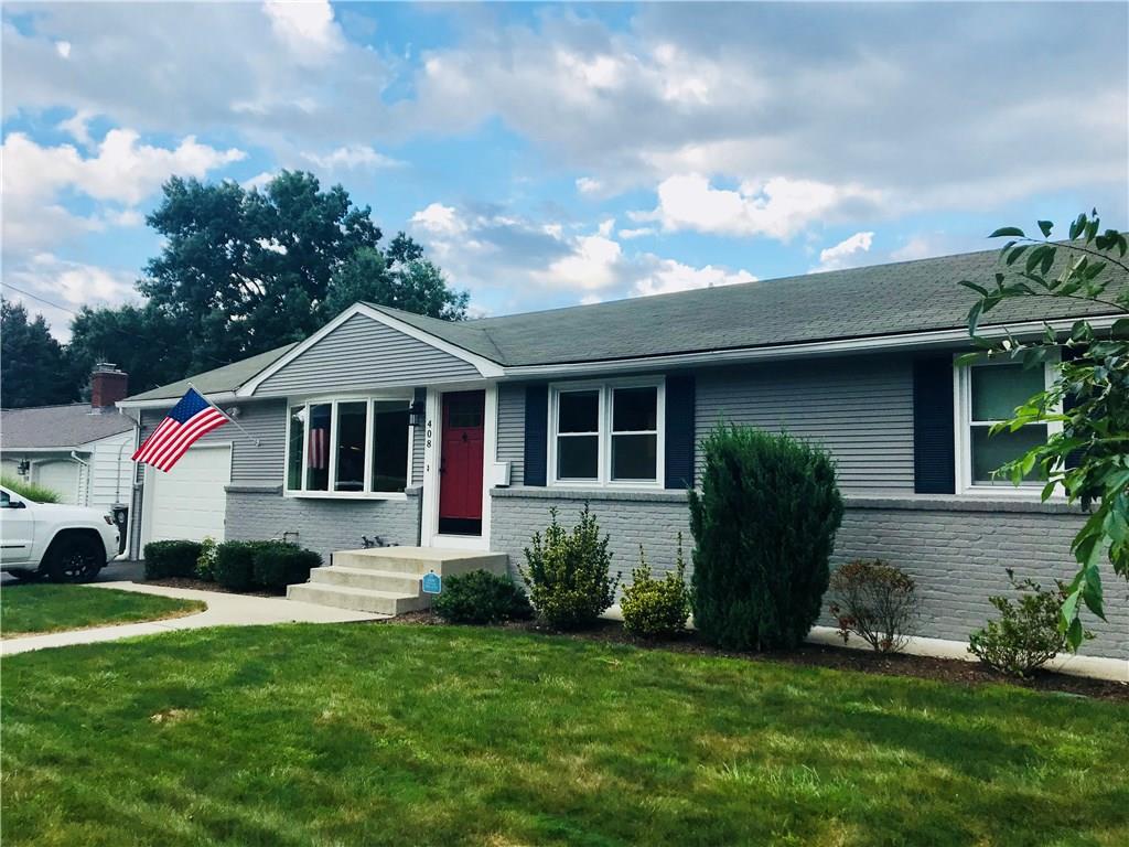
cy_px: 424
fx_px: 913
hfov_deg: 63.4
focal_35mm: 28
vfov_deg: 49.7
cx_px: 564
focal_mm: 3.99
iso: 20
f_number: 1.8
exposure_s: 1/812
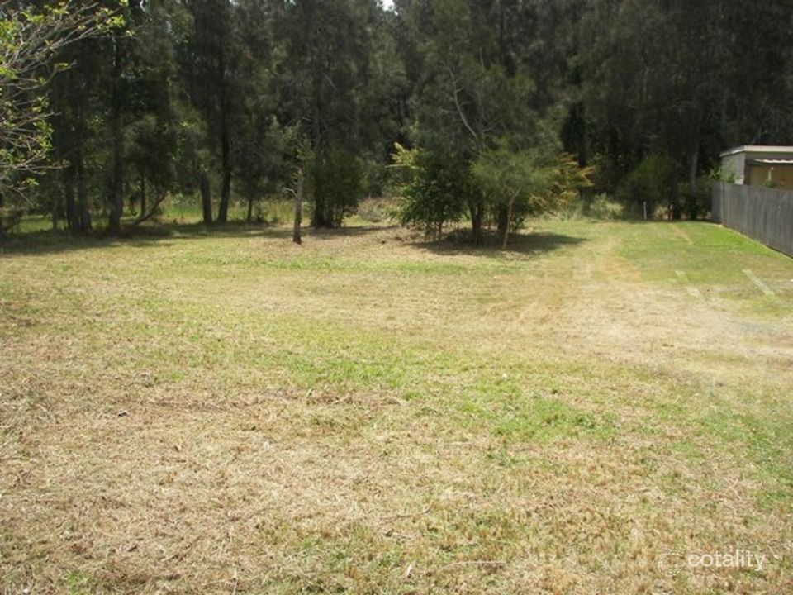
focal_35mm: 36
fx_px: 825
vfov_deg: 39.7
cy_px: 298
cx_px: 396
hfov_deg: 51.4
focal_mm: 6
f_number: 2.8
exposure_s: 1/800
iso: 50
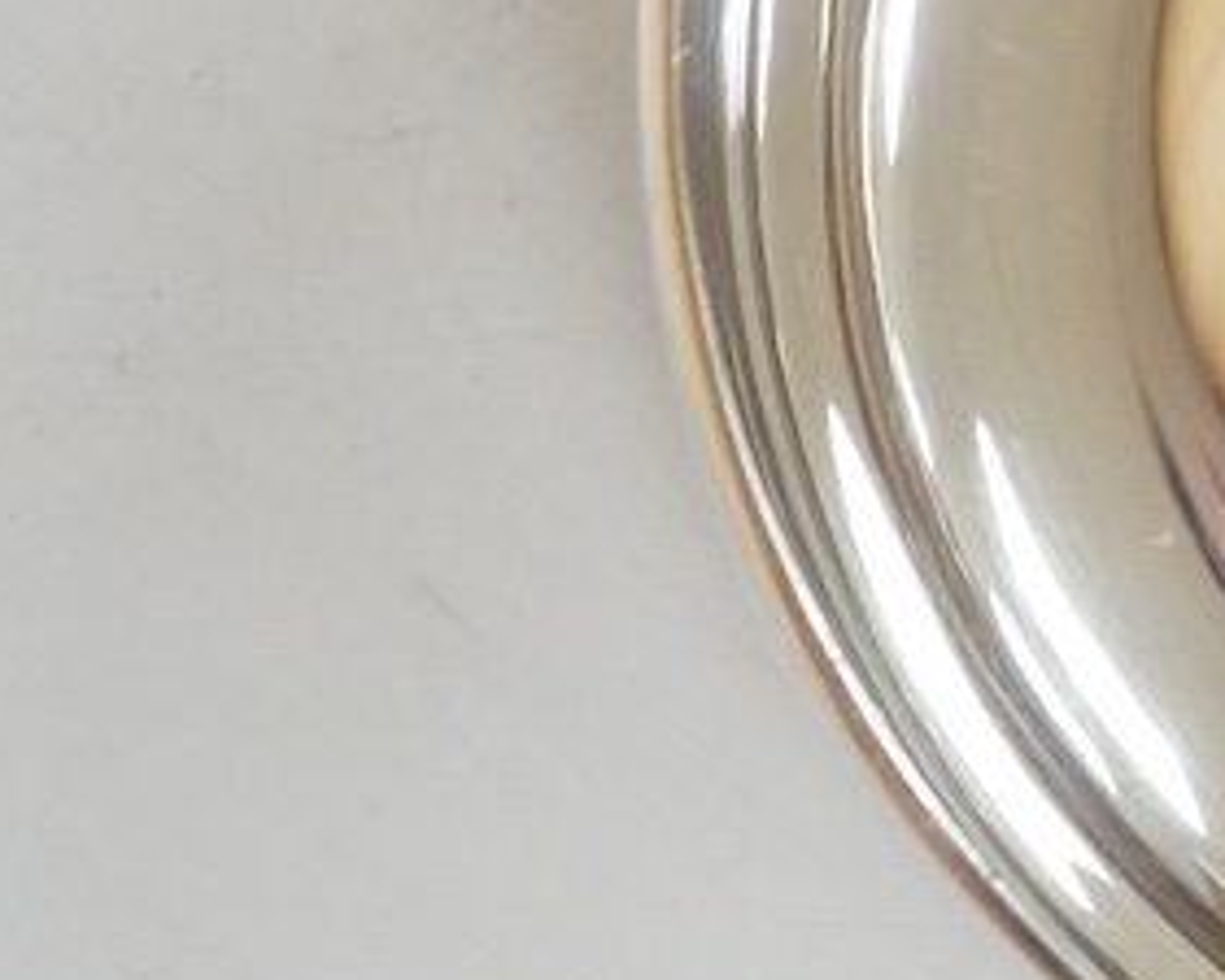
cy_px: 161
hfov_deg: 10.5
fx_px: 6129
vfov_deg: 9.1
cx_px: 2426
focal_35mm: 169
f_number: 7.1
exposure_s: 1/125
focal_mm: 30
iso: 2500
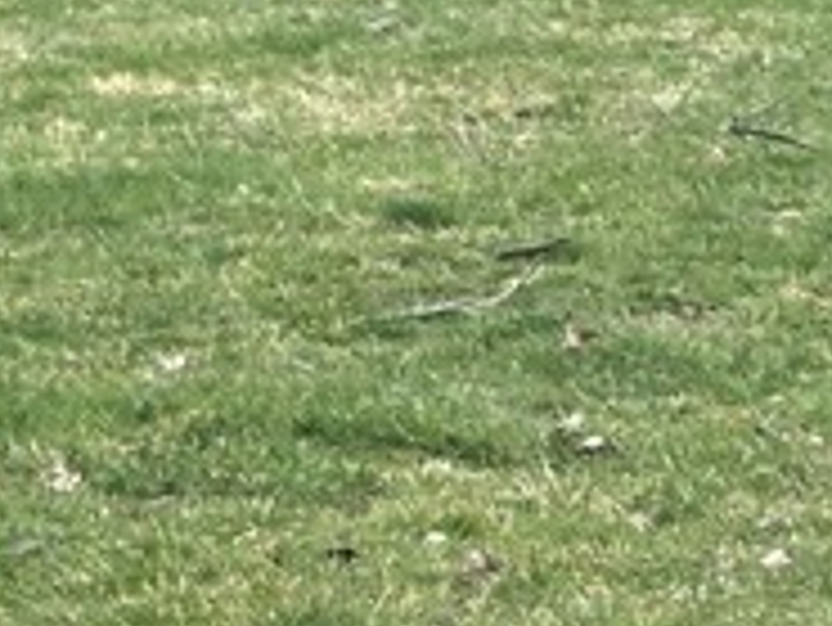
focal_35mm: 266
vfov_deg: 5.5
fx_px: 6397
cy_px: -423
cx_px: -639
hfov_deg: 7.2
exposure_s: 1/1414
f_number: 1.78
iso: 64
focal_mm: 6.86
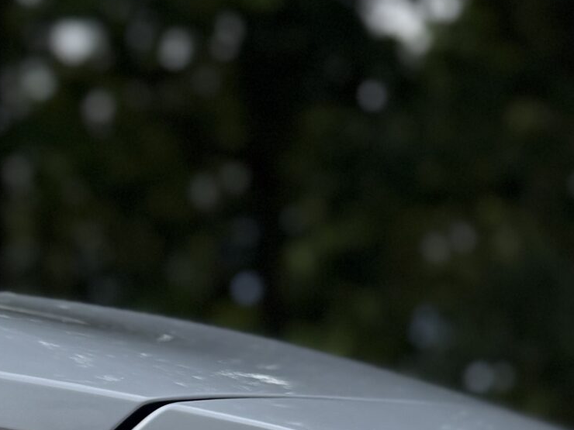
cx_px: -331
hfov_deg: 19.8
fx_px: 1376
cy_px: 422
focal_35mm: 83
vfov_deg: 17.4
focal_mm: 6.76
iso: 80
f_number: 1.78
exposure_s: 1/4975
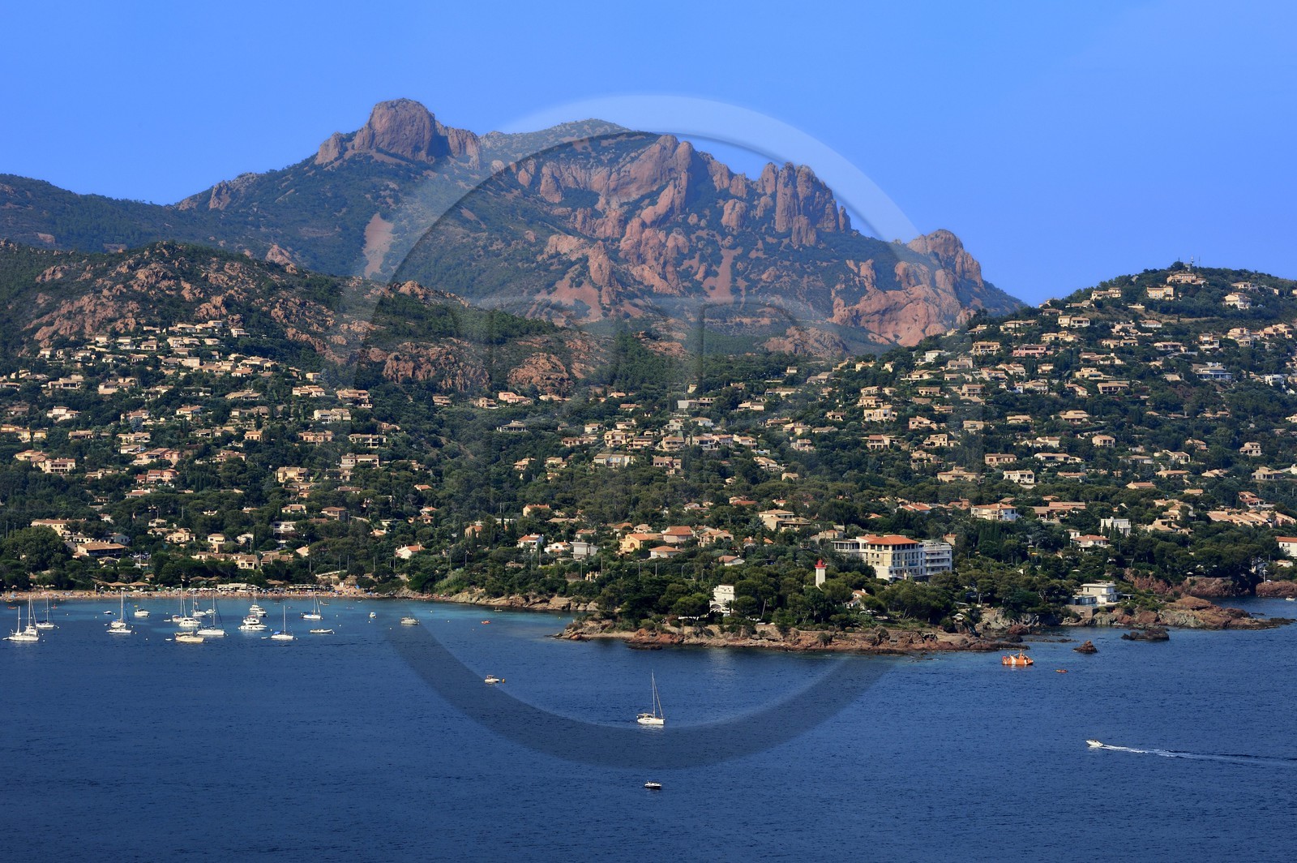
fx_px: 4032
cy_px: 432
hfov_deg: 18.3
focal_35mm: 112
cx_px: 648
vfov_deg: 12.2
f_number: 14
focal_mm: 112
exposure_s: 1/250
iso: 200
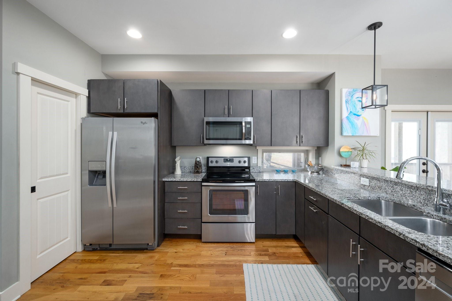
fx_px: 176
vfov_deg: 81.1
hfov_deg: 104.3
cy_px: 150
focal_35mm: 14
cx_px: 226
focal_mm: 14
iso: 200
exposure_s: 1/2.5
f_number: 8
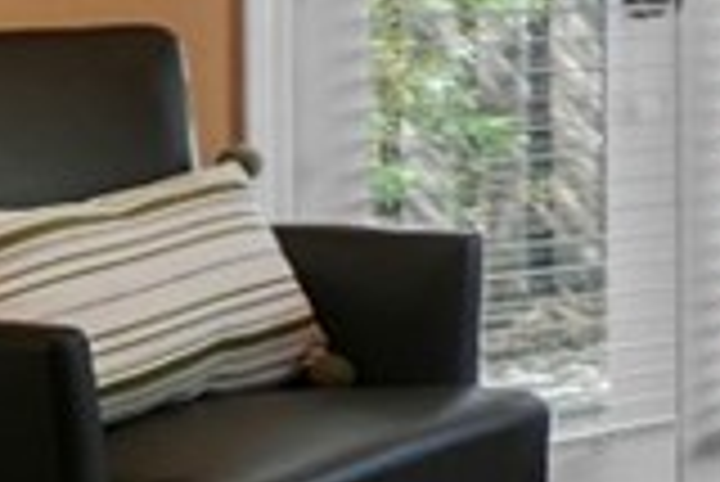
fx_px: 1922
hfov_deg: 16.4
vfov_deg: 13.8
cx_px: 1431
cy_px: -133
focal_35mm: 96
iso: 100
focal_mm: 10
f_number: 6.3
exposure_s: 1/40
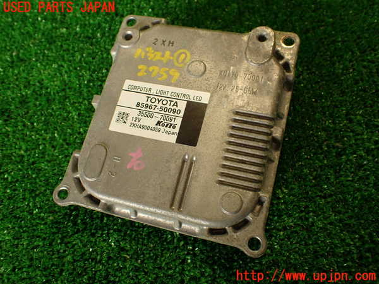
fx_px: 350
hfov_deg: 56.8
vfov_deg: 44.2
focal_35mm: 32
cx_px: 190
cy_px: 142
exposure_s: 1/60
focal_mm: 5.79
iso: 200
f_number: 2.4
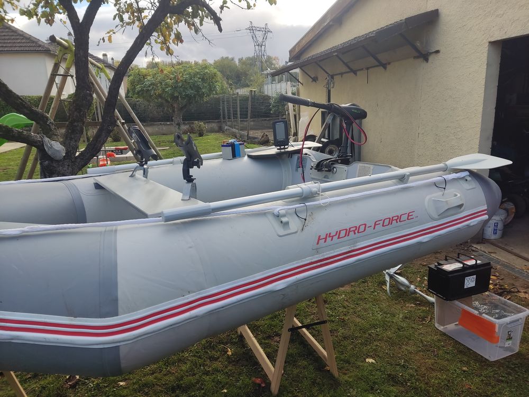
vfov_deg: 54.9
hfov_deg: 69.4
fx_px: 382
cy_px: 198
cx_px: 264
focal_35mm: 25
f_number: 1.79
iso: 50
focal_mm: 4.71
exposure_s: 1/916
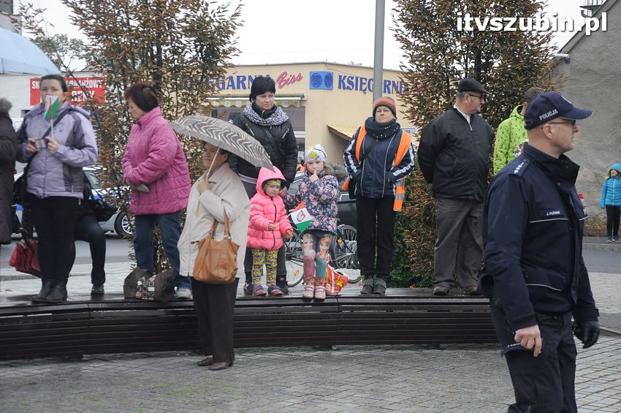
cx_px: 310
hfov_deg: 23.4
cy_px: 206
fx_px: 1499
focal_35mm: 87
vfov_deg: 15.7
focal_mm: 58
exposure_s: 1/320
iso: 800
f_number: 5
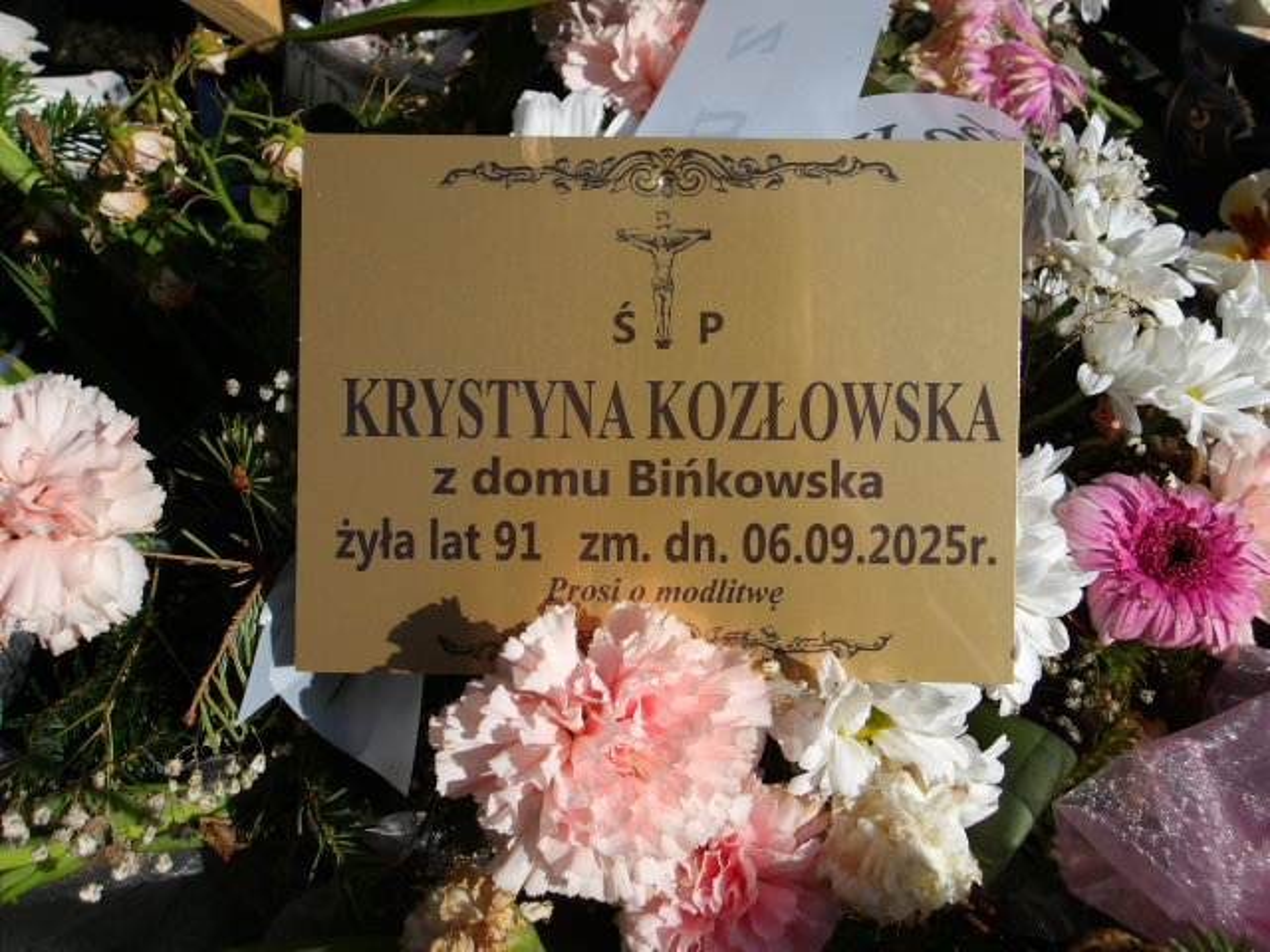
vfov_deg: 41.8
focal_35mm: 34
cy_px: 476
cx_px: 635
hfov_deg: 54.0
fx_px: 1247
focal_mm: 6.1
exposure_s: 1/218
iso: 100
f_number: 11.6
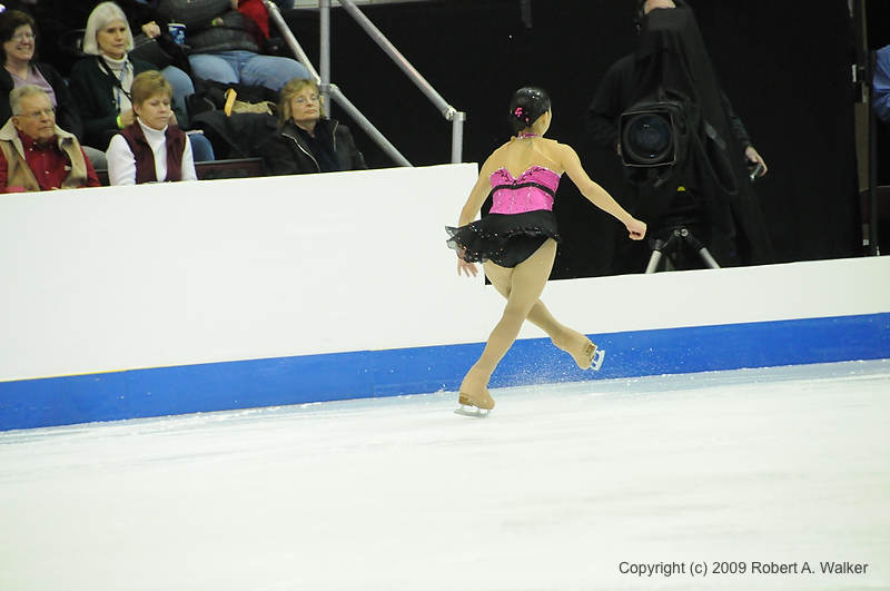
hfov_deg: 6.9
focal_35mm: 300
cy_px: 296
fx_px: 7406
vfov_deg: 4.6
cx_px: 445
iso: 3200
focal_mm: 200
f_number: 5.6
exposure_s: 1/500
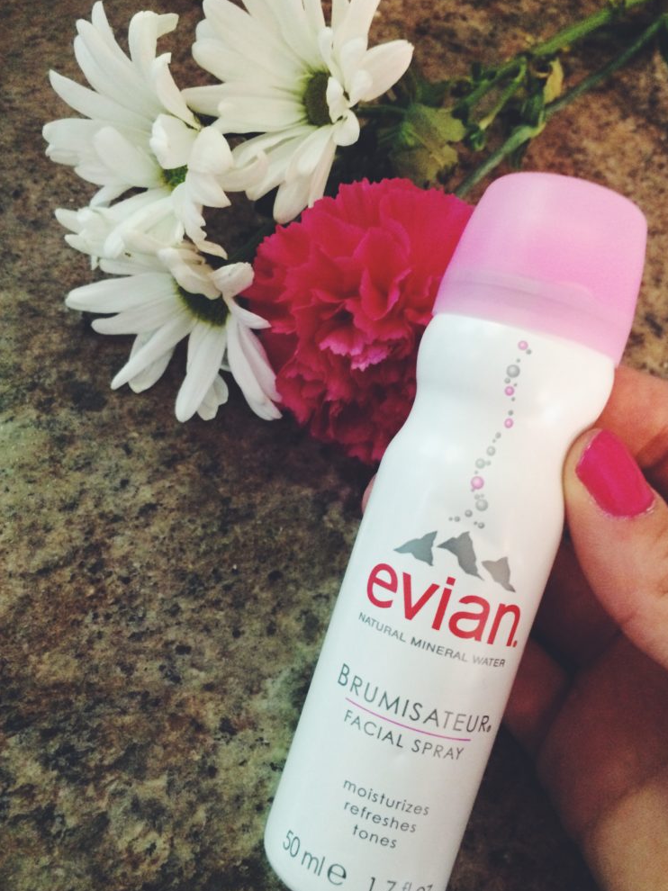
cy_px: 450
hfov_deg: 46.8
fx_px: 772
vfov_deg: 60.0
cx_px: 344
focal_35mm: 30
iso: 400
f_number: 2.2
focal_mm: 4.15
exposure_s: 1/15
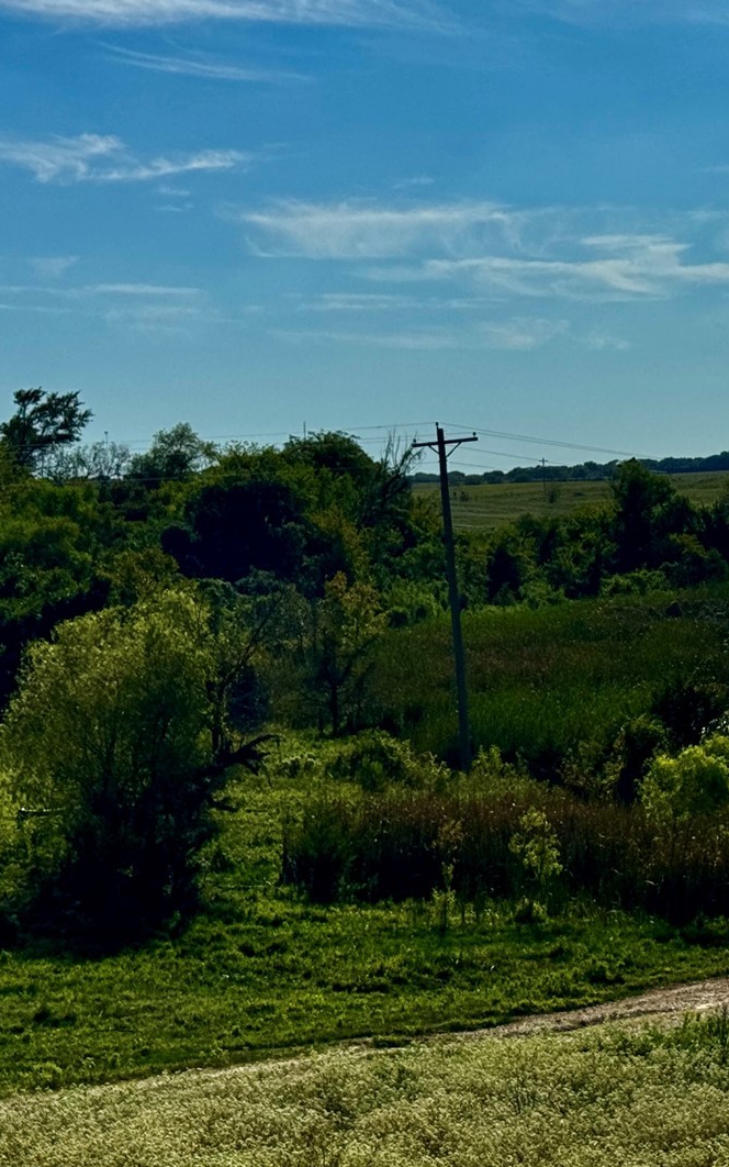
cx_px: 823
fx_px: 2924
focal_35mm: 92
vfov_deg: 22.5
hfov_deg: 13.9
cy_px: 529
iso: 80
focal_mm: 6.76
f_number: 1.78
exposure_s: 1/15385
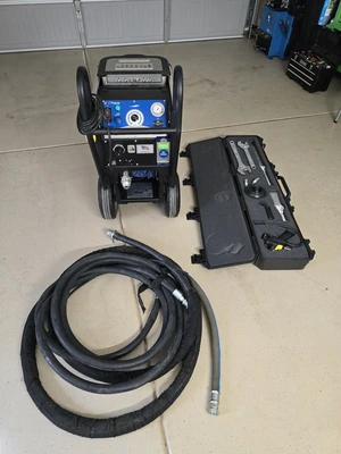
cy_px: 227
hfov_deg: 58.9
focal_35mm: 23
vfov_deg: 73.9
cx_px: 170
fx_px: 302
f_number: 1.7
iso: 800
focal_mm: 6.3
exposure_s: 1/120
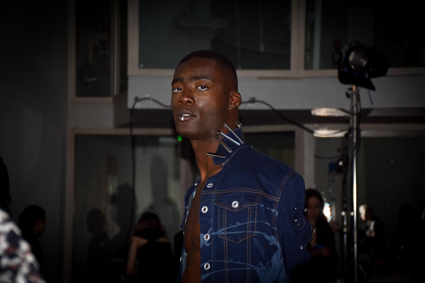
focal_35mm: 105
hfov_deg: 19.5
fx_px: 1239
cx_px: 212
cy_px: 142
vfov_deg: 13.0
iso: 100
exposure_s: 1/200
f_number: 5.6
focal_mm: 70
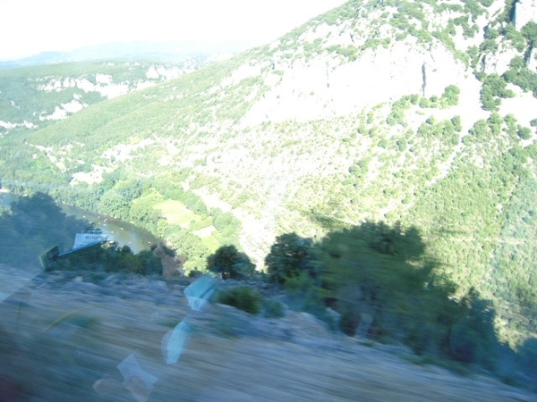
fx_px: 434
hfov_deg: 63.4
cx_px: 268
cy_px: 201
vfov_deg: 49.7
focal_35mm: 28
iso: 100
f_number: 2.7
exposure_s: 1/30
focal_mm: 5
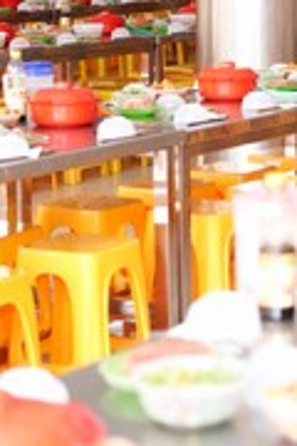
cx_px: 349
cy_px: -11
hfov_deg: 10.4
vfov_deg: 15.5
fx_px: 1609
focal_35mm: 130
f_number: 2
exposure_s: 1/160
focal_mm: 36
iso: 1000
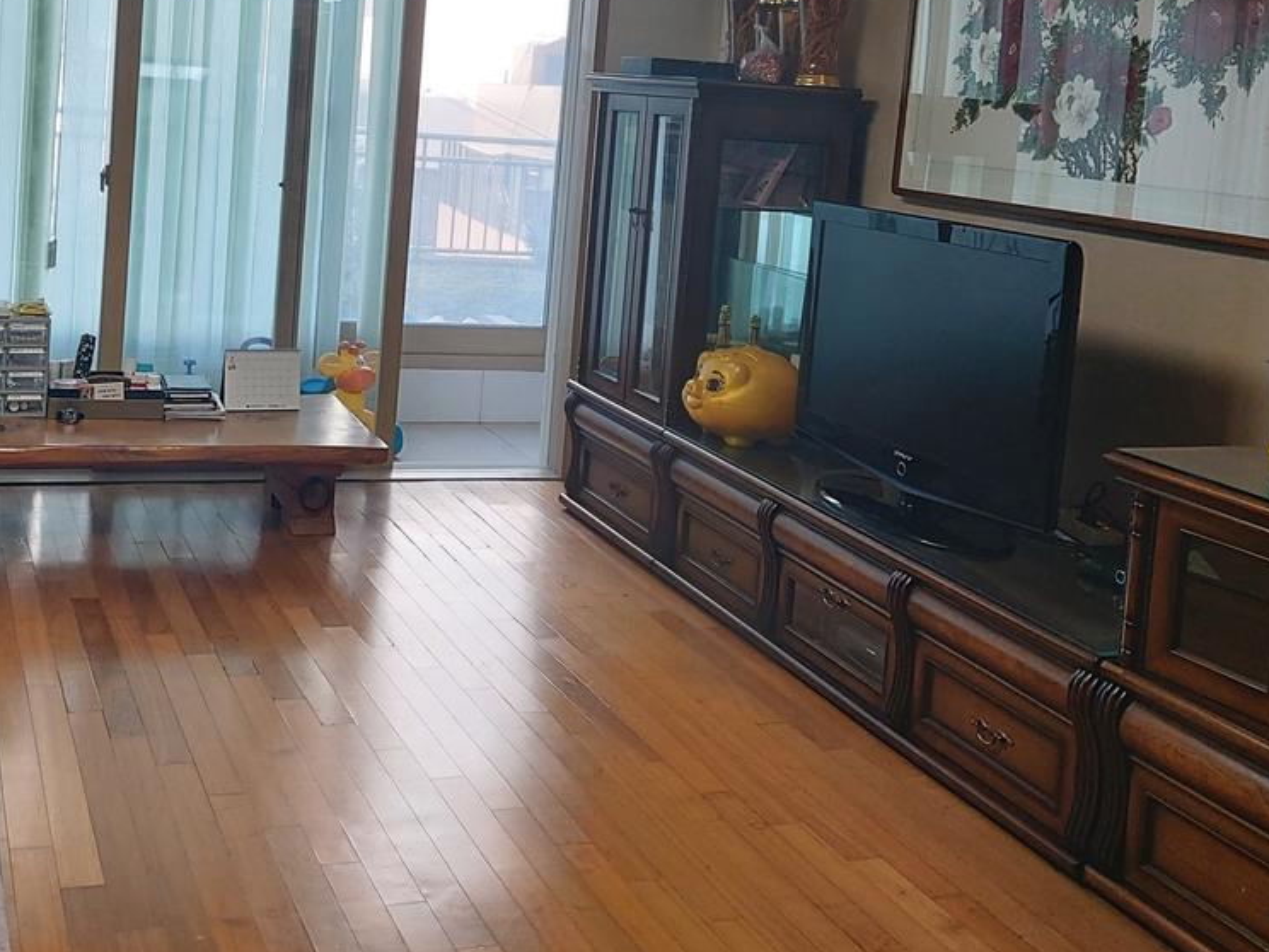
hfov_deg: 43.3
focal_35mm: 43
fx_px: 1576
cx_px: 430
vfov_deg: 32.8
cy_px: 220
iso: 80
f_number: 2
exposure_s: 1/60
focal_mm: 4.58
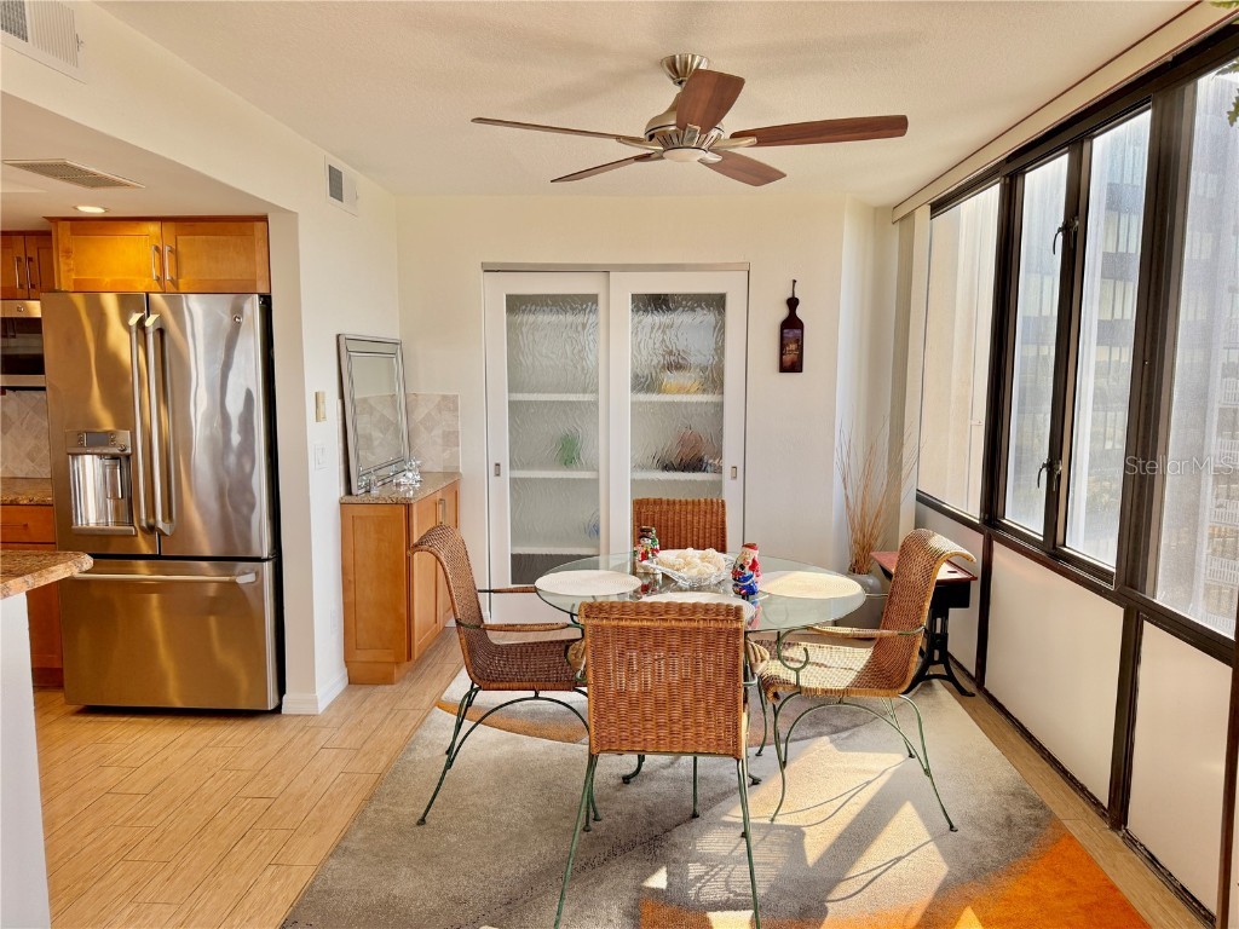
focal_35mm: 24
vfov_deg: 56.8
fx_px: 859
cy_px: 464
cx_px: 620
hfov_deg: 71.6
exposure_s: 1/319
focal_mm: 6.76
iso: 100
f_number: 1.78
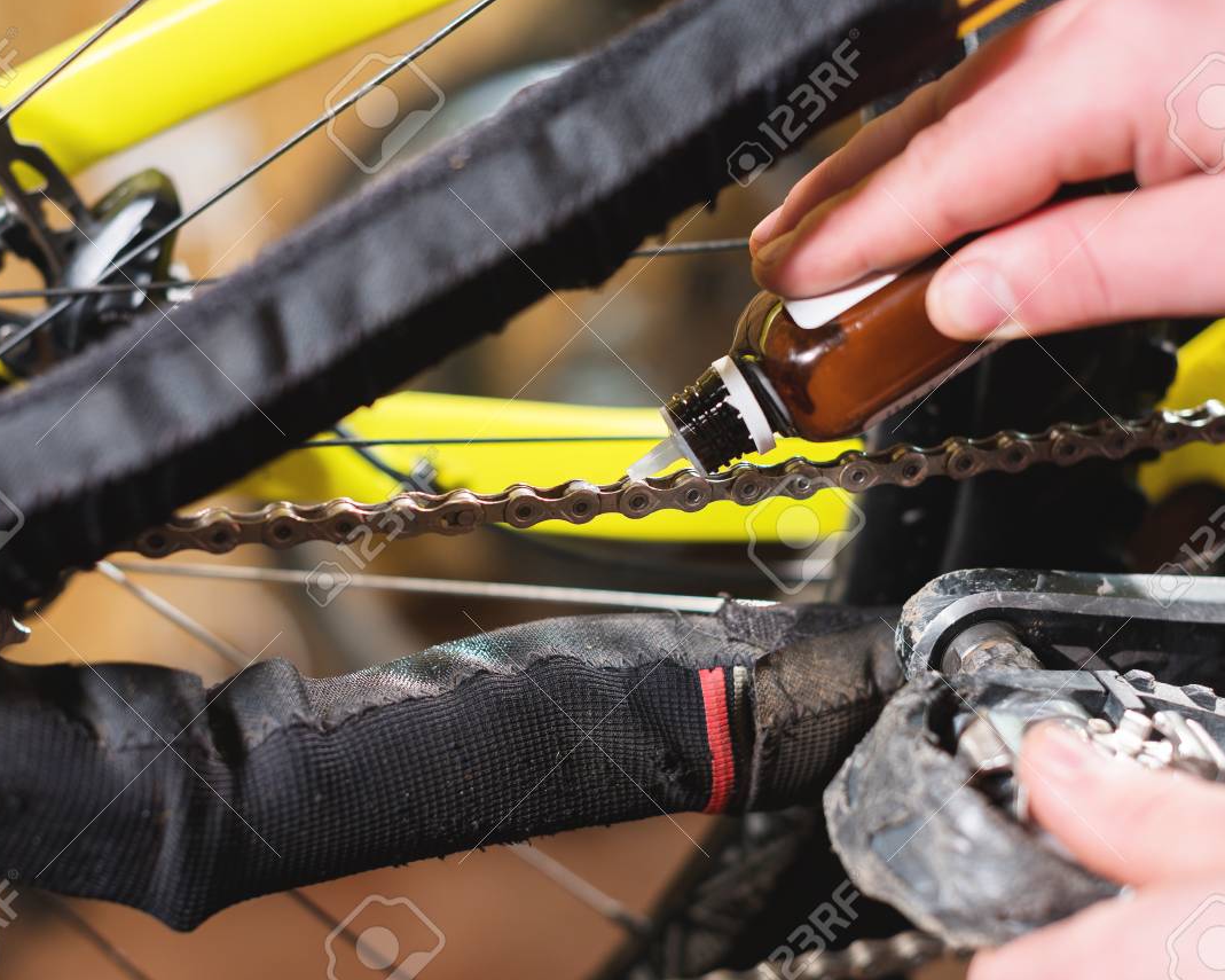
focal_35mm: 57
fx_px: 2066
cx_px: 586
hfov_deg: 33.0
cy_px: 486
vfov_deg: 26.7
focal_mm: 50
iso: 250
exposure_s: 1/125
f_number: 2.8
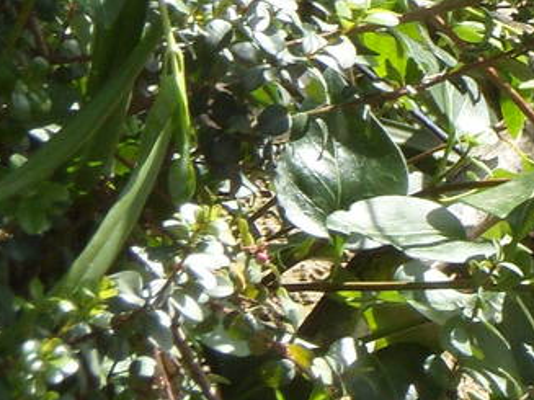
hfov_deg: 3.1
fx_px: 9823
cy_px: -393
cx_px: 1008
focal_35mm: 637
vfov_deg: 2.3
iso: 80
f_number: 5.4
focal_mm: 22.5
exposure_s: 1/180
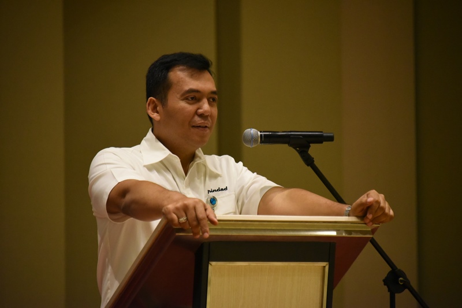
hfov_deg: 6.9
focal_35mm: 300
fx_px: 3849
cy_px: 154
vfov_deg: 4.6
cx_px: 231
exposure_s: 1/50
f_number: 5.6
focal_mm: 300
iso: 8000
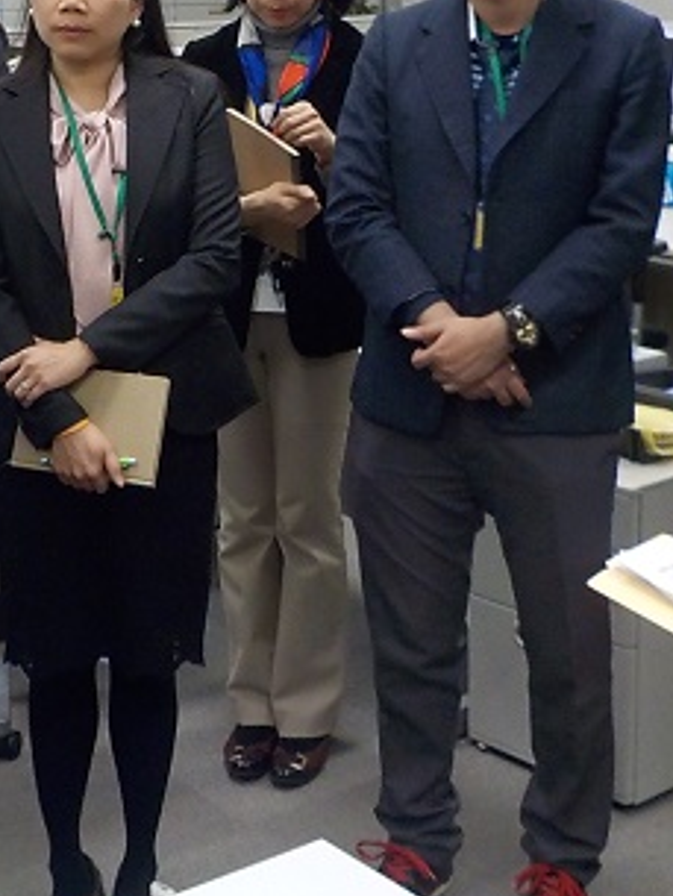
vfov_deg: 28.4
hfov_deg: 21.9
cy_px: 182
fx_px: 1736
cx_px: 220
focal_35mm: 67
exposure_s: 1/30
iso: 280
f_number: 3.3
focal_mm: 4.1
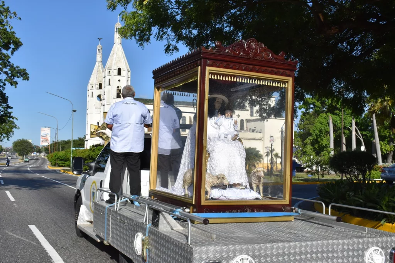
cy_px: 132
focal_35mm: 42
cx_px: 198
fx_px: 461
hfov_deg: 46.4
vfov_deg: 31.9
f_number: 11
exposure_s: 1/500
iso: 200
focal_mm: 28
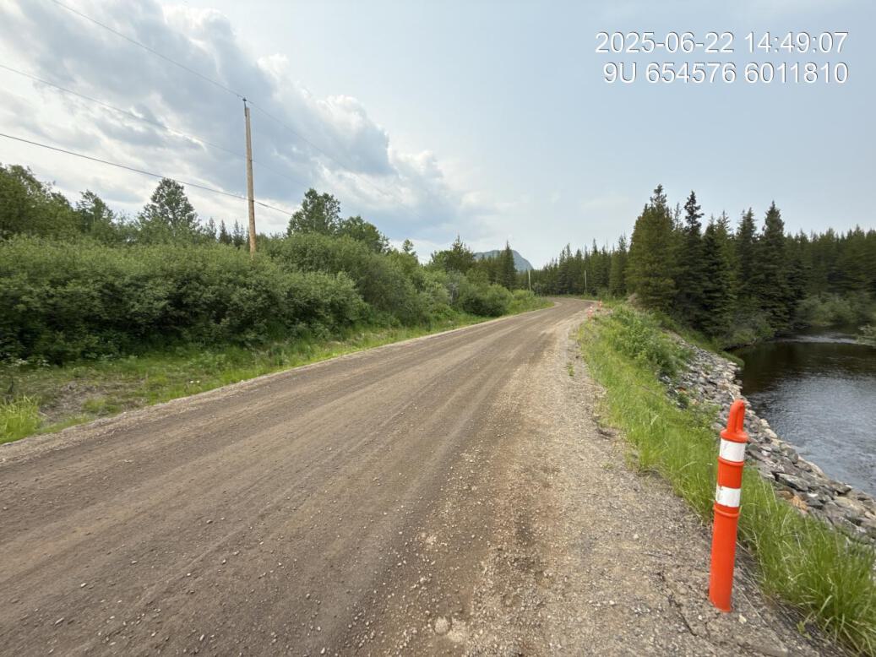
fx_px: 354
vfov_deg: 85.7
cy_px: 328
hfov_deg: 102.1
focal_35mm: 14
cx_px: 438
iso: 50
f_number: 2.2
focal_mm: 2.22
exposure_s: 1/1259
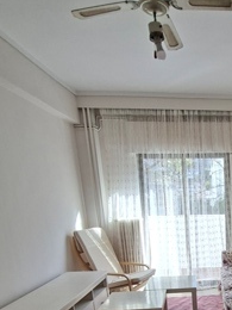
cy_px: 272
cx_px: 228
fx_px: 286
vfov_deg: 51.1
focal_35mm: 32
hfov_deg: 39.3
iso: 40
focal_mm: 1.74
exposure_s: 1/60
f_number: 2.2
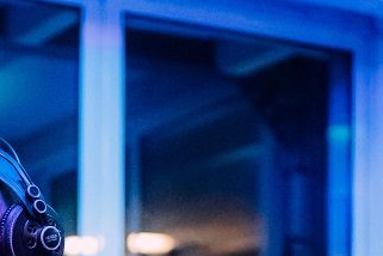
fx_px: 1394
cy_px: 450
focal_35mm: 131
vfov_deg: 9.9
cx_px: -11
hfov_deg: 15.3
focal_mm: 35
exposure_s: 1/320
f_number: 1.4
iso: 10000
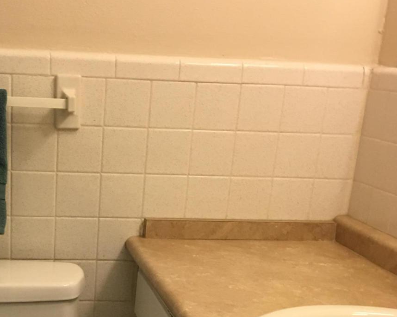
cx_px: 84
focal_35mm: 66
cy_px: 362
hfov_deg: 28.2
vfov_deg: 21.7
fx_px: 775
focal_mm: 4.15
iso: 50
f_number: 2.2
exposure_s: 1/15
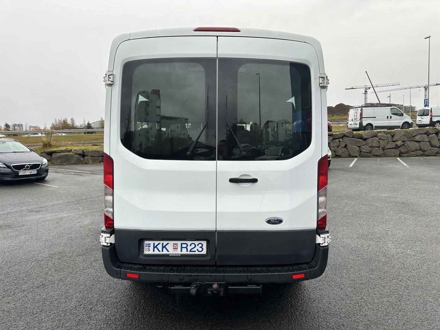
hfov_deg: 71.6
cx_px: 220
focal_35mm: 24
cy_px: 165
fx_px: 305
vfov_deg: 56.8
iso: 80
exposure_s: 1/245
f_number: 1.78
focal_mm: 6.86
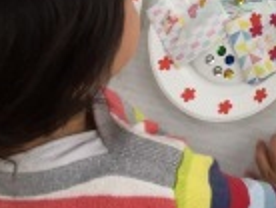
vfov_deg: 13.2
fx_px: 839
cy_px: -119
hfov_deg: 16.4
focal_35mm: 105
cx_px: 460
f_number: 2.2
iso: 32
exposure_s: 1/50
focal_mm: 4.15
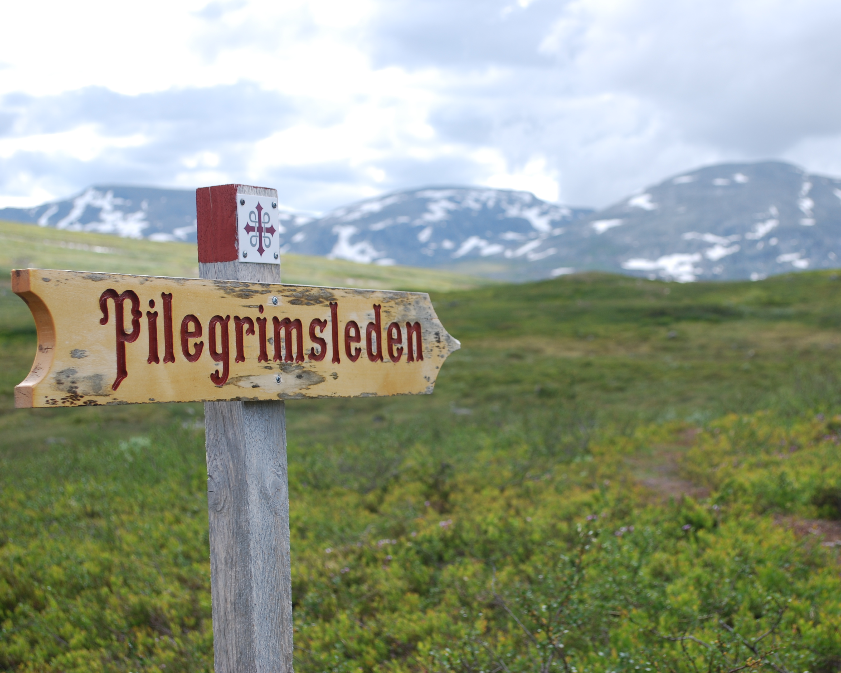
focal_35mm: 65
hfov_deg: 29.1
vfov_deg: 23.5
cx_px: 492
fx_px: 1618
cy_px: 333
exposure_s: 1/160
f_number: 7.1
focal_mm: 38
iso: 100
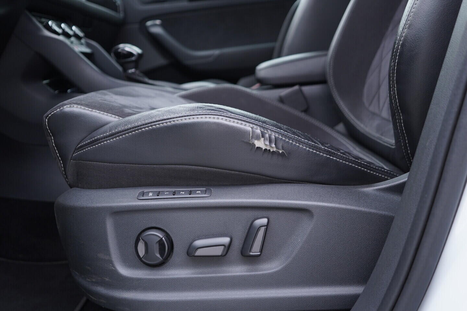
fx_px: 467
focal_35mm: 36
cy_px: 156
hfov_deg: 53.1
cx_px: 234
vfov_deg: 36.9
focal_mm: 24
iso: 200
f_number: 2.8
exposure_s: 1/40
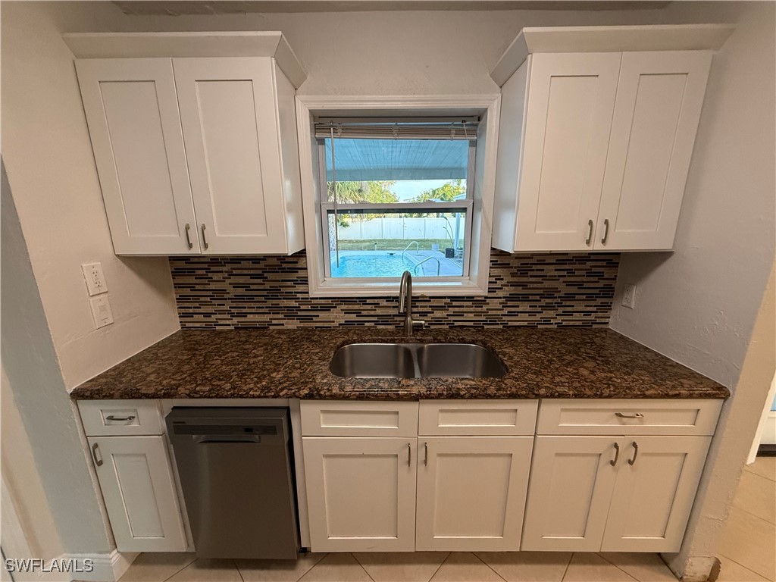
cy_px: 291
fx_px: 314
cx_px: 388
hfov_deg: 102.1
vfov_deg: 85.7
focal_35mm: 14
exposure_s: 1/120
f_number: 2.2
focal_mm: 2.22
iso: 250
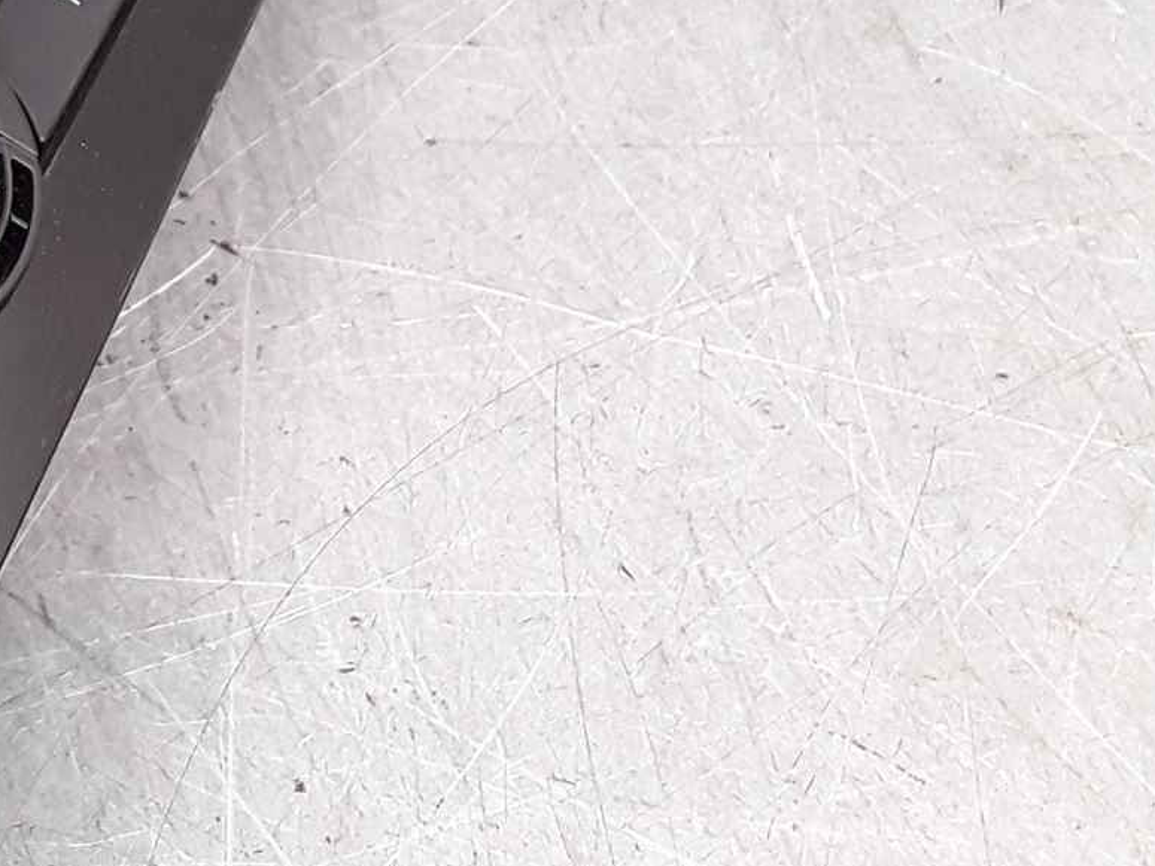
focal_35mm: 74
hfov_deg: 23.3
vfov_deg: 18.8
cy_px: -173
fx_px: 2469
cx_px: -352
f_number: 1.9
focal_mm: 2.91
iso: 64
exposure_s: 1/50
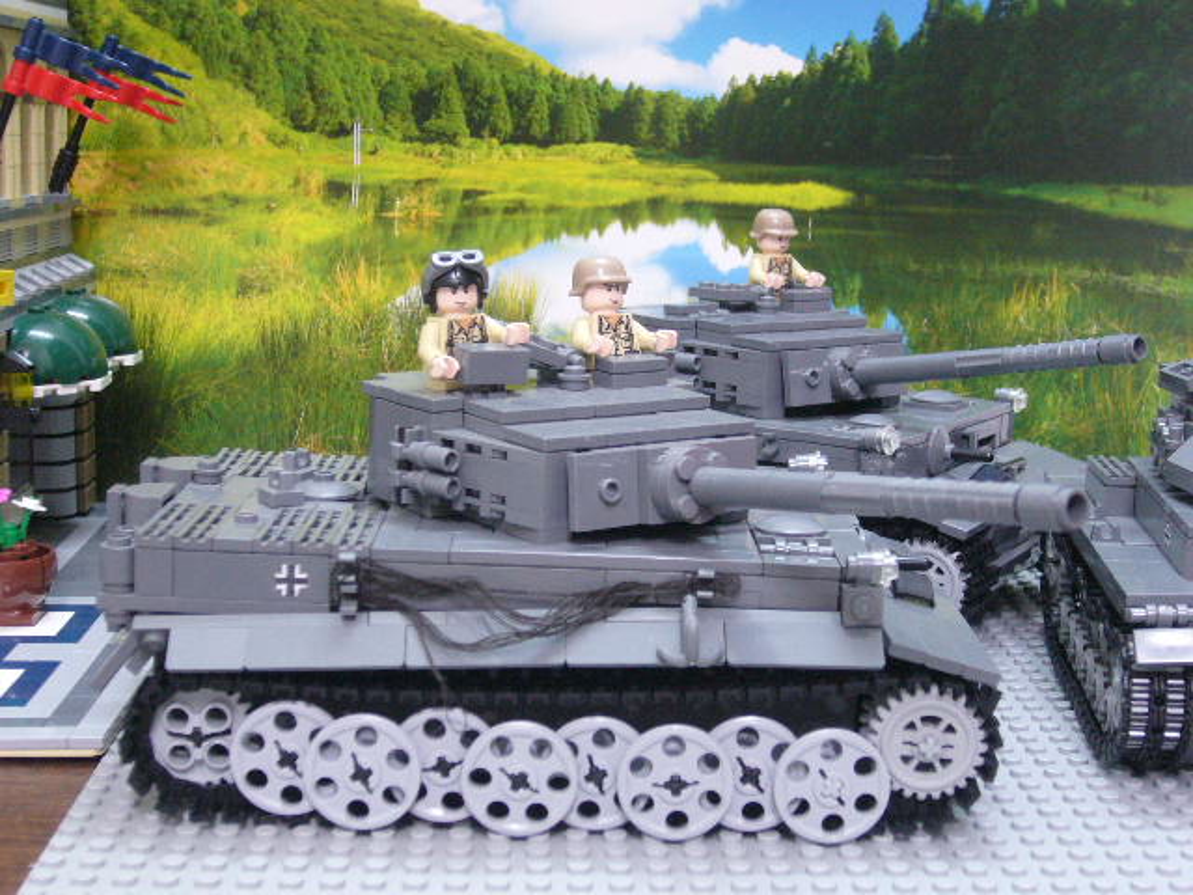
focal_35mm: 55
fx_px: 1896
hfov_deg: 34.9
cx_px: 596
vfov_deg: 26.6
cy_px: 448
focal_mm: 9.1
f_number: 3.5
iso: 200
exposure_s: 1/8
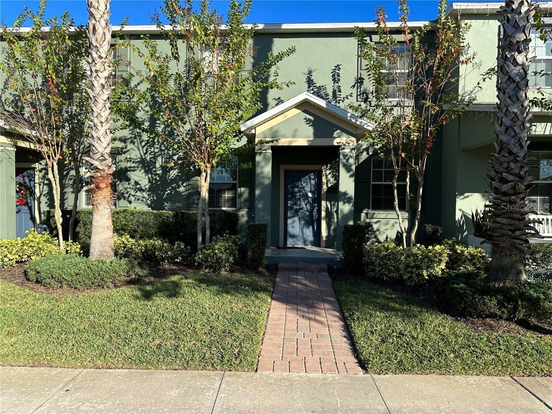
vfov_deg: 56.8
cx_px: 276
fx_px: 383
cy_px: 207
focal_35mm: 24
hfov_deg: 71.6
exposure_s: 1/2203
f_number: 1.78
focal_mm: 6.86
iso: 80
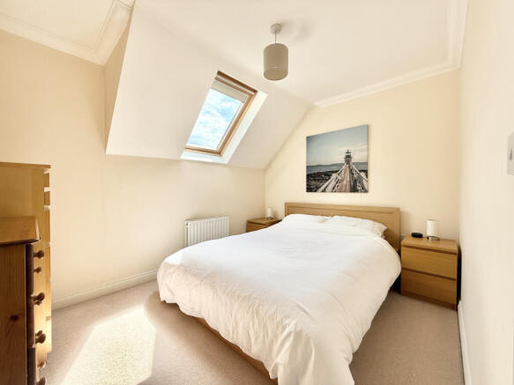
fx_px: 208
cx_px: 257
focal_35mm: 14
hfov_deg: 102.1
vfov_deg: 85.7
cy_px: 192
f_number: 2.2
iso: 64
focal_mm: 2.22
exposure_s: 1/461
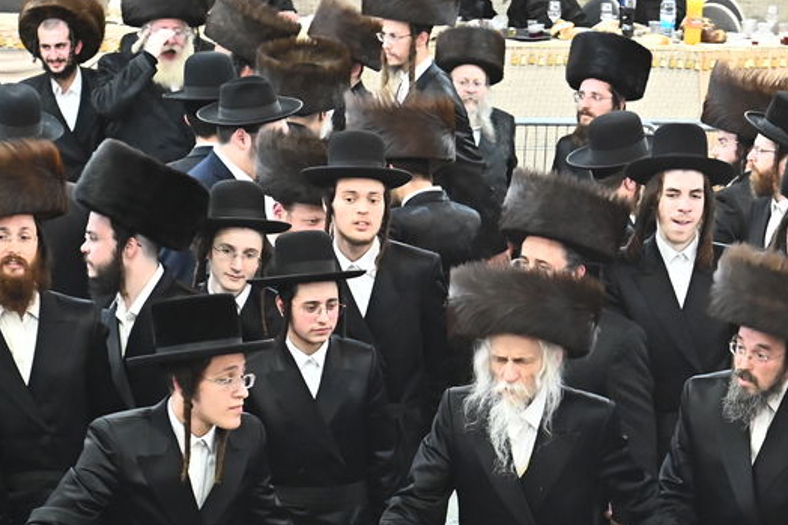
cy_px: 575
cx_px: 689
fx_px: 3041
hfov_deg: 14.6
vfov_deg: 9.8
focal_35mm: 139
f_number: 4
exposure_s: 1/200
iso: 5000
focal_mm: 52
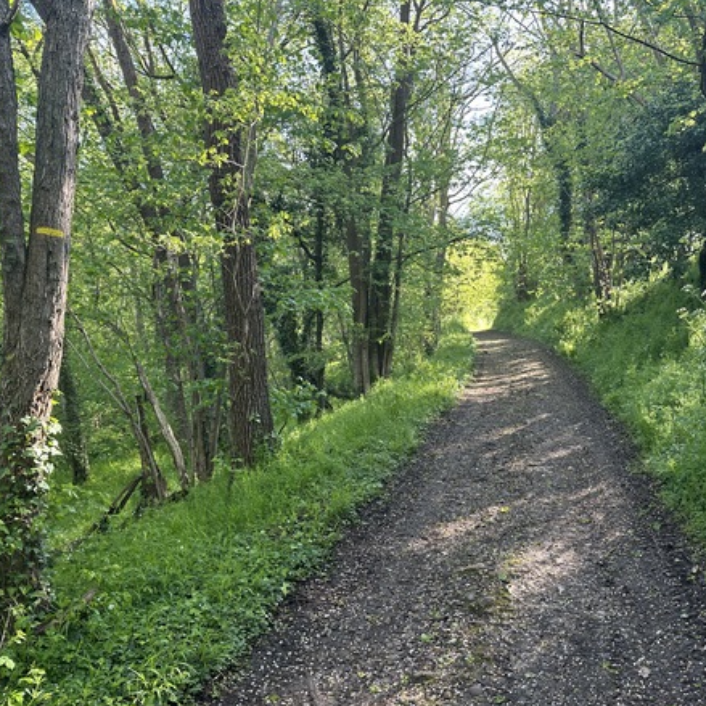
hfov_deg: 54.6
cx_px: 463
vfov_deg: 55.6
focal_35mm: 29
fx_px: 669
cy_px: 360
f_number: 1.78
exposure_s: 1/163
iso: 100
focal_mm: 6.86
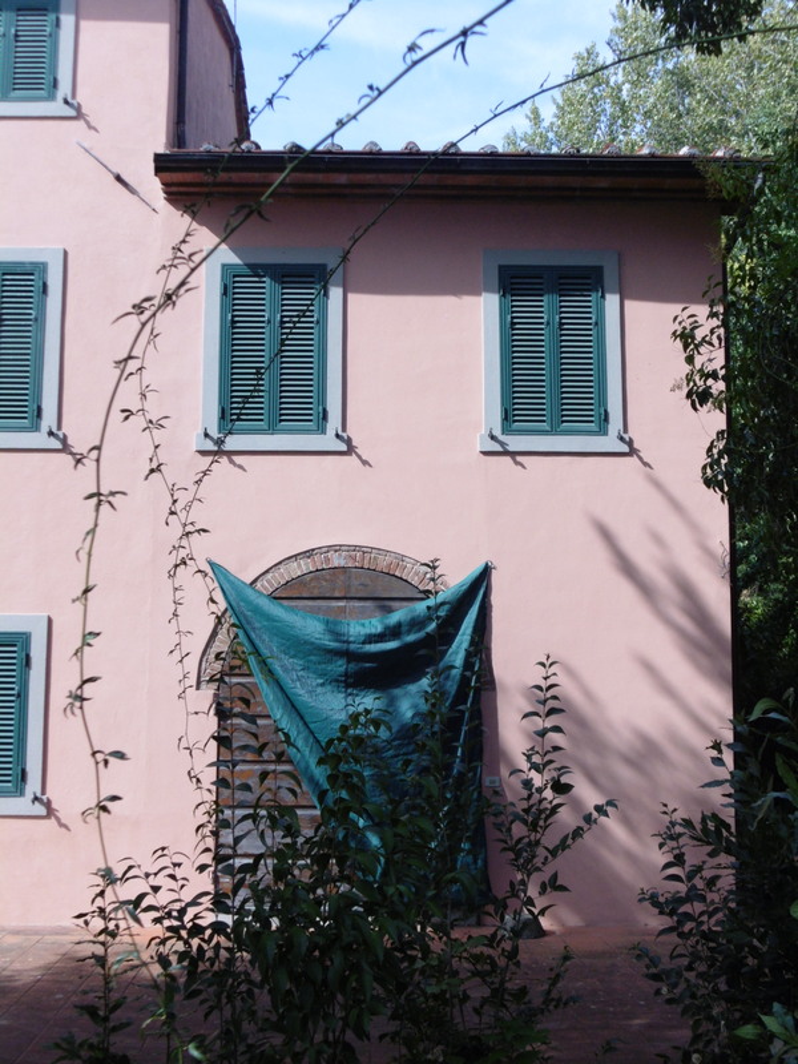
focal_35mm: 44
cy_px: 532
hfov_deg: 32.9
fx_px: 1352
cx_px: 399
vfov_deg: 42.9
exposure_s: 1/800
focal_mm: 8
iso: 100
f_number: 3.7
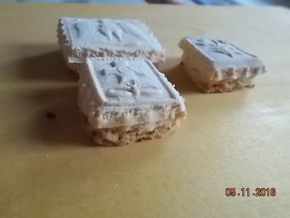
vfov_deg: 46.8
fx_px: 251
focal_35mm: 30
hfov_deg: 60.0
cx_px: 145
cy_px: 109
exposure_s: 1/125
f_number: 3.4
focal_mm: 5.3
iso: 800
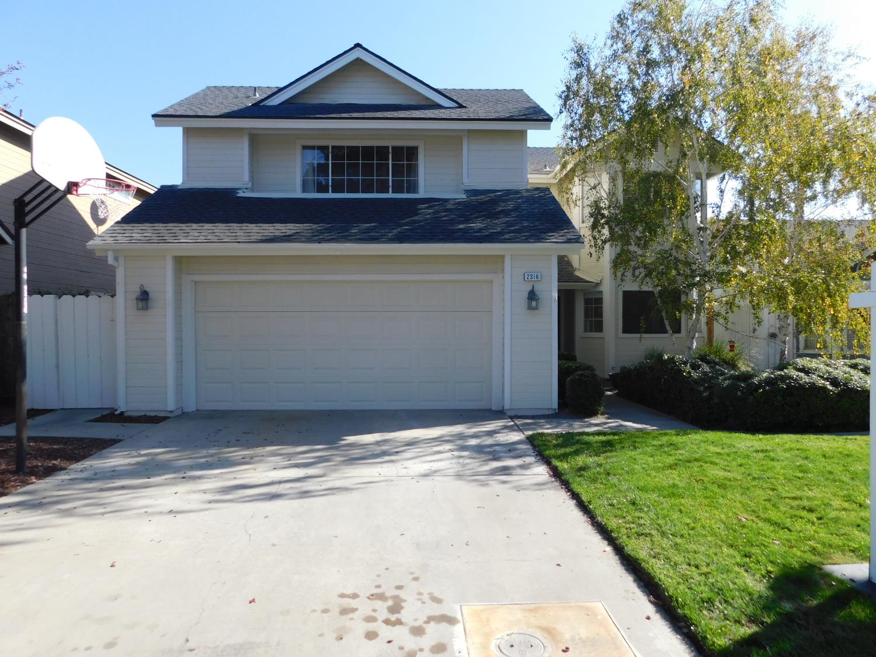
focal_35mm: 23
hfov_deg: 73.9
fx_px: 582
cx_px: 438
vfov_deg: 58.9
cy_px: 328
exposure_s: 1/800
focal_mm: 4
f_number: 3
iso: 125
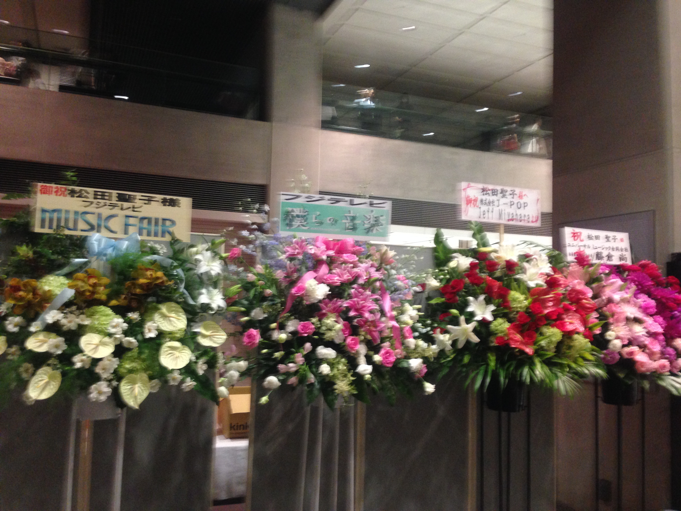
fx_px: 649
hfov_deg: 55.4
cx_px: 340
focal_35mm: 33
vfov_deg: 42.9
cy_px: 256
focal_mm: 4.12
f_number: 2.4
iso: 250
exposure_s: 1/20
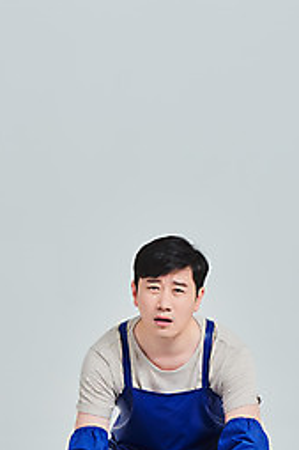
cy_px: 301
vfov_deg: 14.4
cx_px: 171
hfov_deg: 9.6
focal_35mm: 142
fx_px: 1771
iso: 100
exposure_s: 1/125
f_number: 14
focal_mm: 90
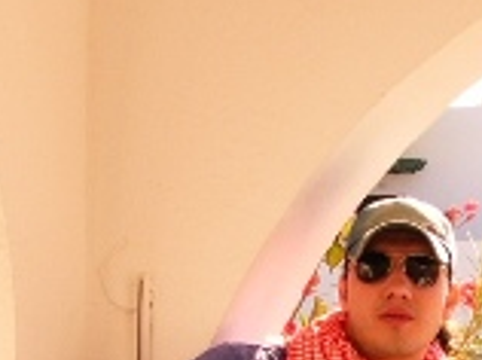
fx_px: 1627
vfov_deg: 12.6
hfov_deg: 16.8
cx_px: 320
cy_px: 278
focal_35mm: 117
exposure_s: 1/200
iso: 50
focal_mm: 6
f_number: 4
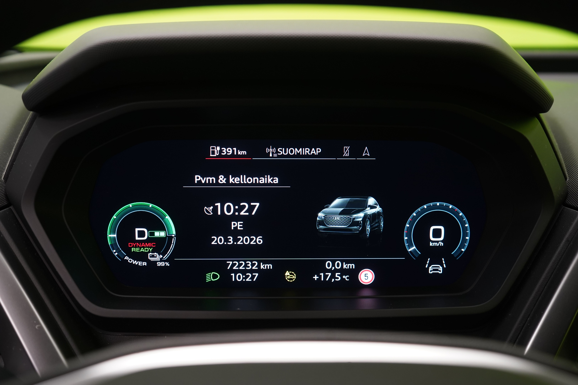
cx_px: 289
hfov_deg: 49.6
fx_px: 626
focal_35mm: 39
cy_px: 192
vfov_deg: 34.2
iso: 1250
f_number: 5.6
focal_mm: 39
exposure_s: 1/30
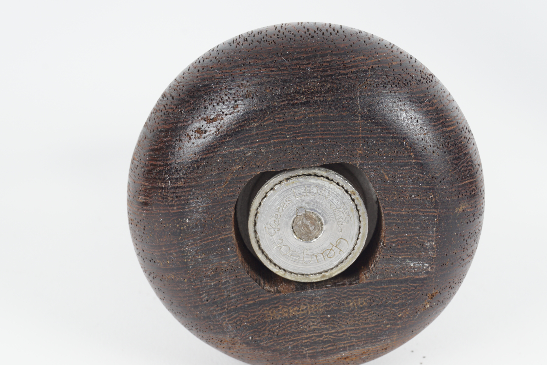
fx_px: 1079
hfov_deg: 28.4
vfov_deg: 19.2
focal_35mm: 71
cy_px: 209
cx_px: 303
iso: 100
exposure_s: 1/125
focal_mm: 40
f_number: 16
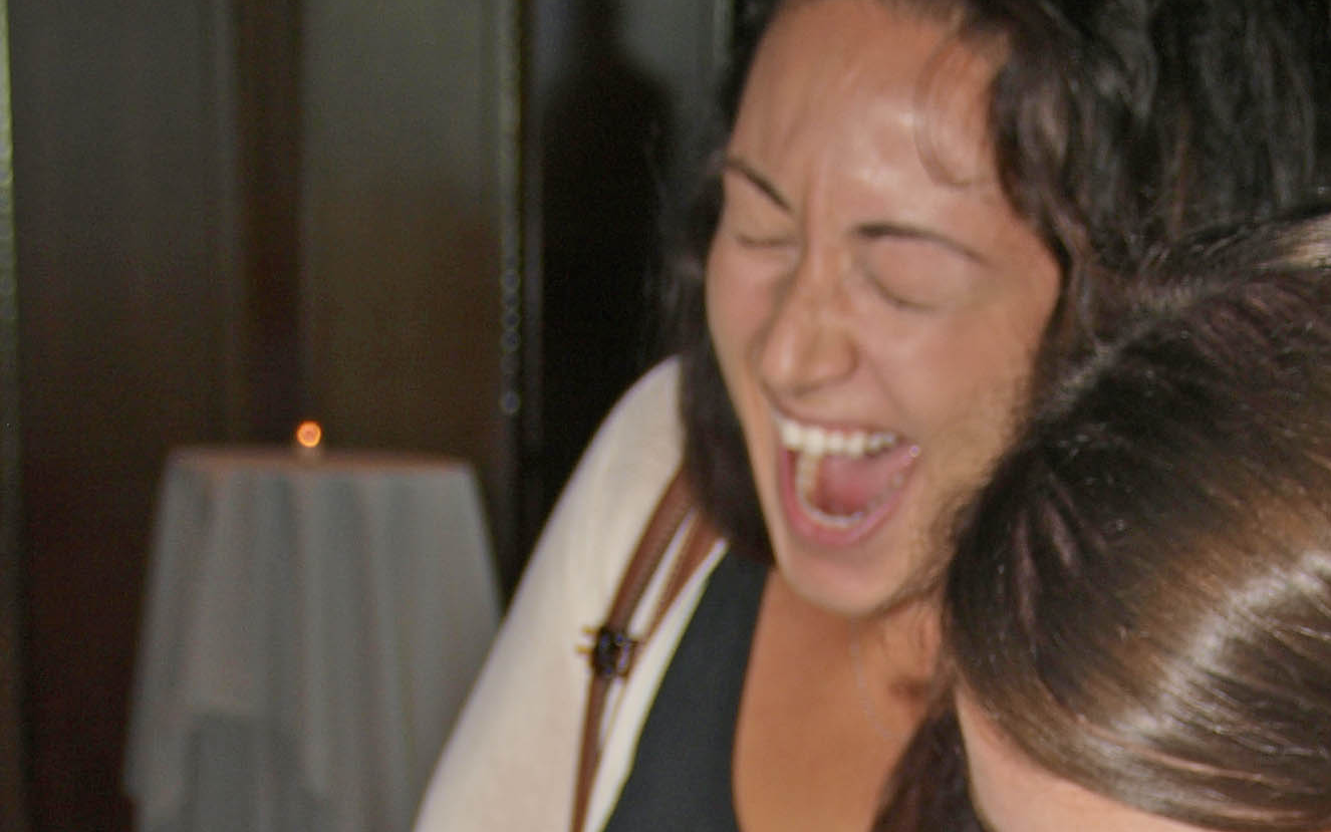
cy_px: 1620
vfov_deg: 11.4
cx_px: 763
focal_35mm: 105
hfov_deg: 19.8
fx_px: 3809
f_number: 3.7
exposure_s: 1/60
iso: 100
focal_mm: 18
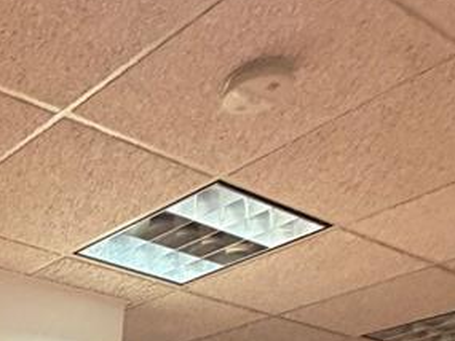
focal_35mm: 59
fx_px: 776
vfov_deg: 17.2
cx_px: -163
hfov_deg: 26.7
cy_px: 704
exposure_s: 1/60
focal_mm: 2.22
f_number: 2.2
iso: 400
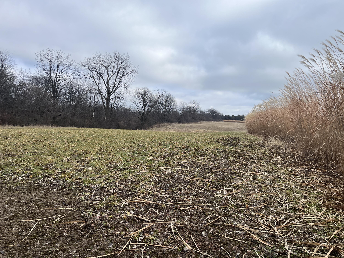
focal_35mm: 26
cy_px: 129
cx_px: 172
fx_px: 258
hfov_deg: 67.3
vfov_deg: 53.1
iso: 50
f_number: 1.6
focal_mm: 5.1
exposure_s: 1/2222
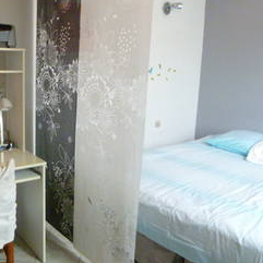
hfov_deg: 44.2
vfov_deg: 44.9
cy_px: 125
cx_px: 84
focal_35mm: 37
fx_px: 318
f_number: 3.3
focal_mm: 5
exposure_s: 1/50
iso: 800
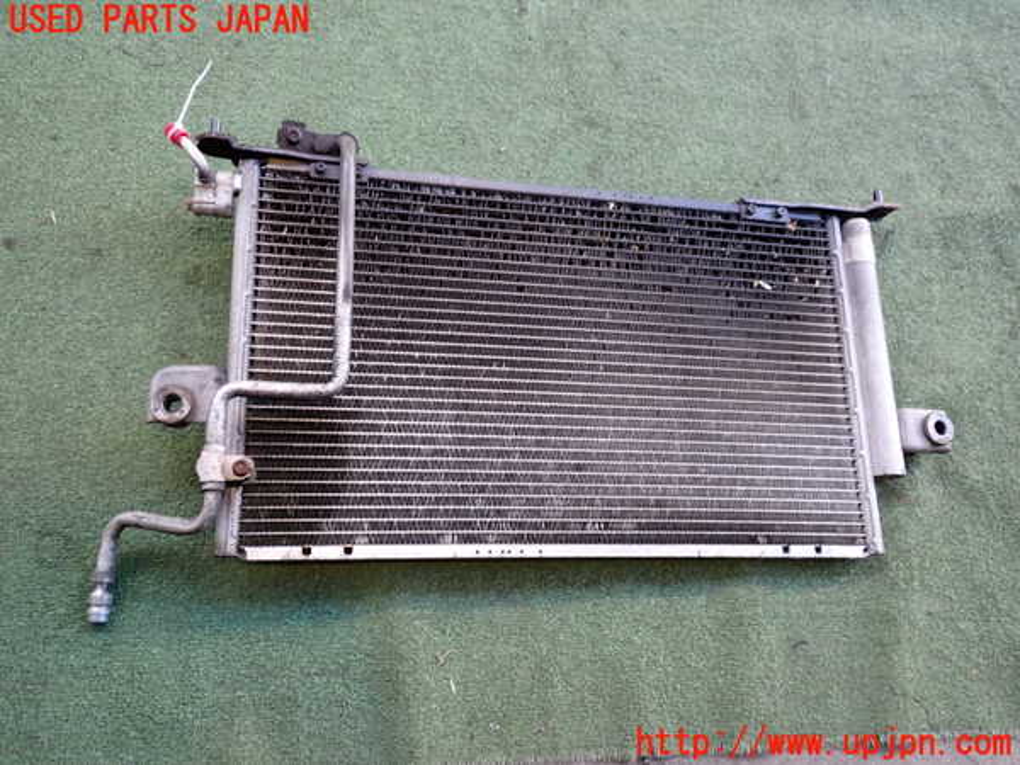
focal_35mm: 30
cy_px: 382
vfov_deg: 46.8
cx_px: 510
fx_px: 884
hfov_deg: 60.0
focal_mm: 5.4
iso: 200
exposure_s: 1/80
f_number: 2.3
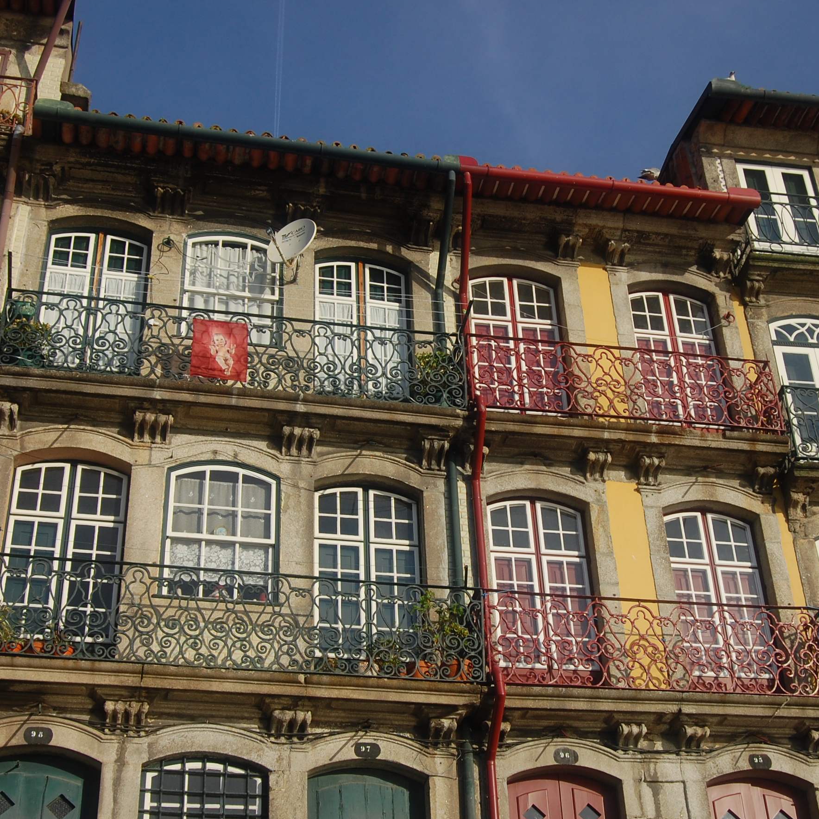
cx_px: 497
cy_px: 441
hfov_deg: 32.7
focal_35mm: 52
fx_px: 1392
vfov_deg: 32.8
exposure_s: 1/320
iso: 200
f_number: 9
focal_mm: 24
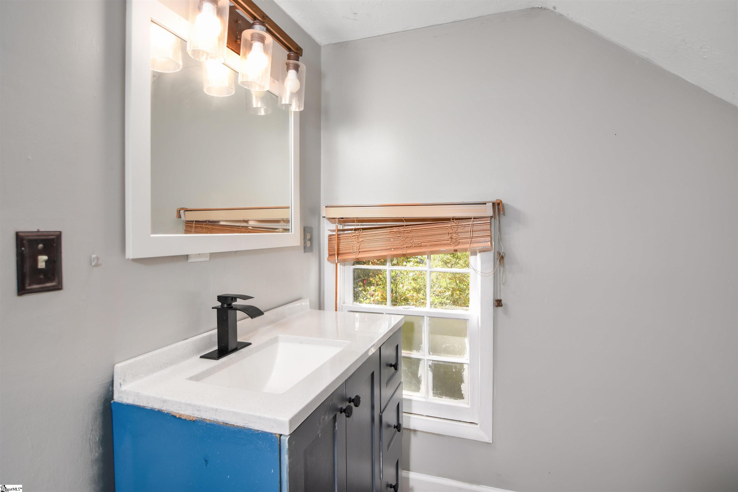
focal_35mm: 17
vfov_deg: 69.7
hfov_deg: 92.4
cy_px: 246
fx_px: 354
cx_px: 369
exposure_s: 1/20
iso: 100
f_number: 2.8
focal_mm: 11.5
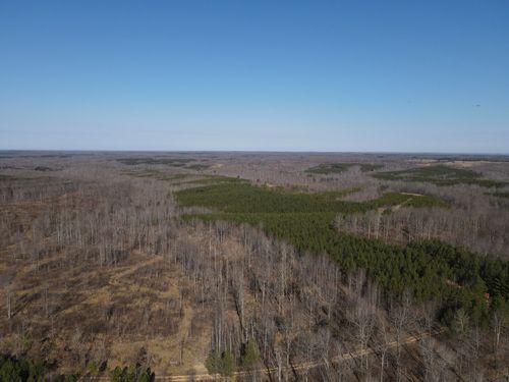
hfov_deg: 71.6
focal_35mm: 24
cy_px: 191
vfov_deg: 56.8
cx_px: 254
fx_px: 353
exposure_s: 1/1000
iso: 110
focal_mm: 4.5
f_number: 2.8
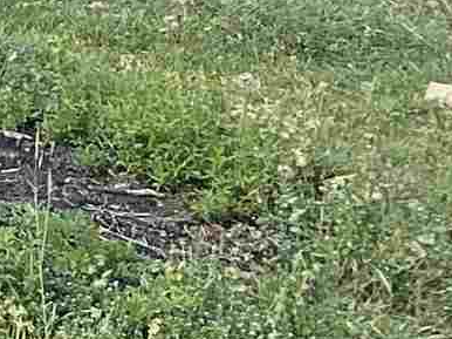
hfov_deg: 7.5
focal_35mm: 207
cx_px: -1184
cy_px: -454
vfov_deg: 6.8
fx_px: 2701
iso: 50
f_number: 1.5
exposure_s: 1/859
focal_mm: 5.7
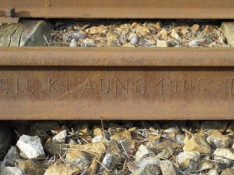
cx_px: 117
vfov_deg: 15.9
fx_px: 629
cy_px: 88
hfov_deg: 21.1
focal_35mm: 93
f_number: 4.7
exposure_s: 1/80
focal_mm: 15.3
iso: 100
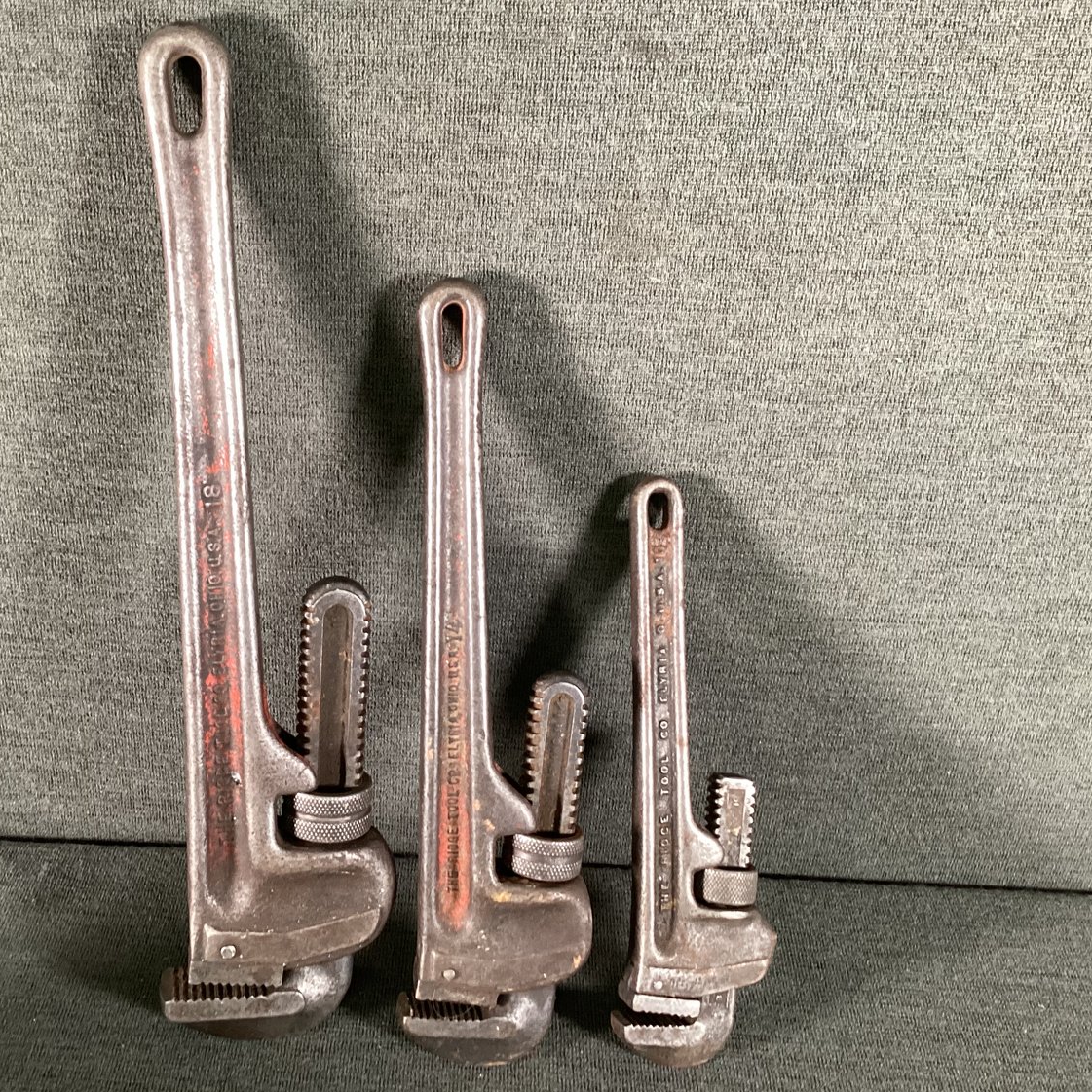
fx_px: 1321
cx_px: 369
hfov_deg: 44.3
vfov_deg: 44.9
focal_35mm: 37
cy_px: 550
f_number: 2.4
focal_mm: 3.3
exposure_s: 1/60
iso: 250
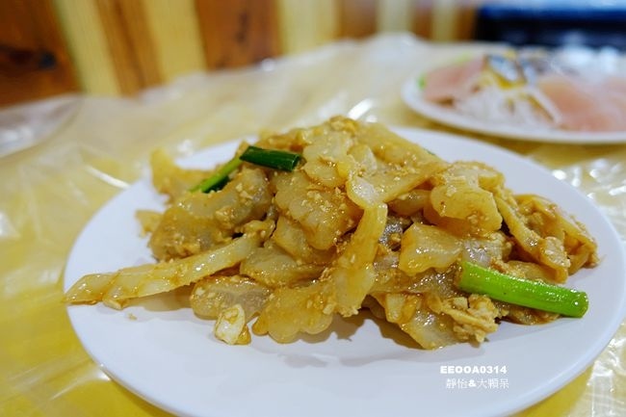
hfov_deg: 73.8
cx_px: 313
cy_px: 208
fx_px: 417
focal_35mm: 24
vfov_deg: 53.1
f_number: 1.8
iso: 125
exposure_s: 1/30
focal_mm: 8.8
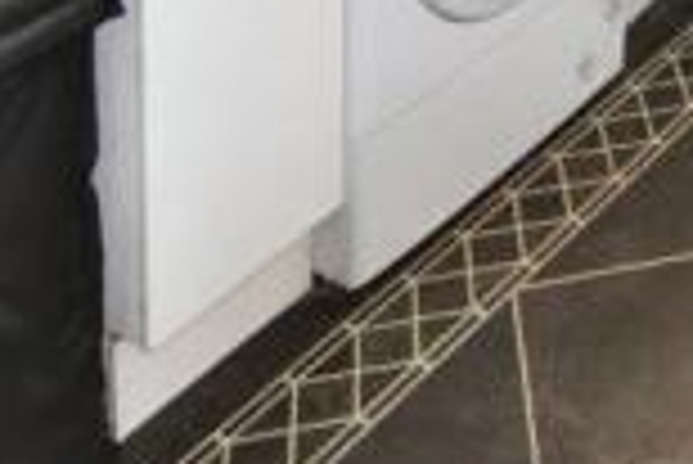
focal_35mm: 70
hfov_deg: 26.0
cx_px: 812
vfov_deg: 15.8
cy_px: -435
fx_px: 1351
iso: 400
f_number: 4
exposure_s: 1/125
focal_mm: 11
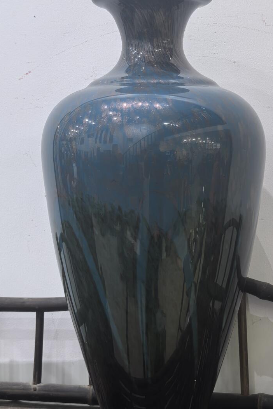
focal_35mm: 96
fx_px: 1092
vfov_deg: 21.1
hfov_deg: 14.3
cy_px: 118
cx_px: 130
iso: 200
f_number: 1.4
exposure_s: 1/100
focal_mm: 6.98
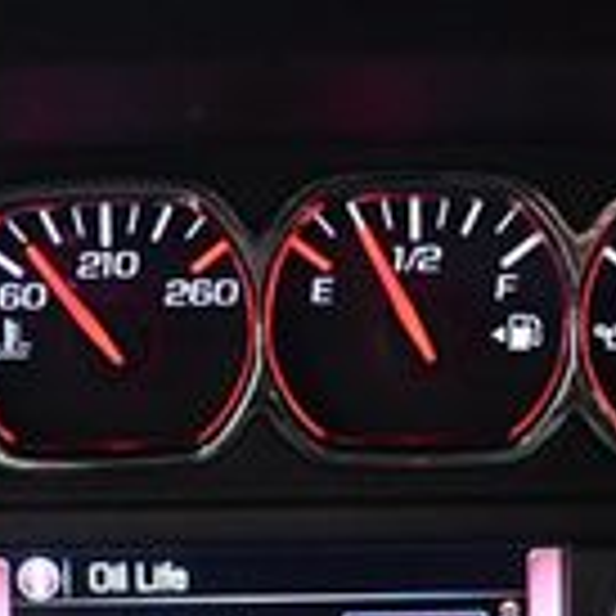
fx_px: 2879
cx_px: 148
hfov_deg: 12.2
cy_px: 670
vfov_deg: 12.0
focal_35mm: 143
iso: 3200
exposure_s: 1/60
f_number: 3.5
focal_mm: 18
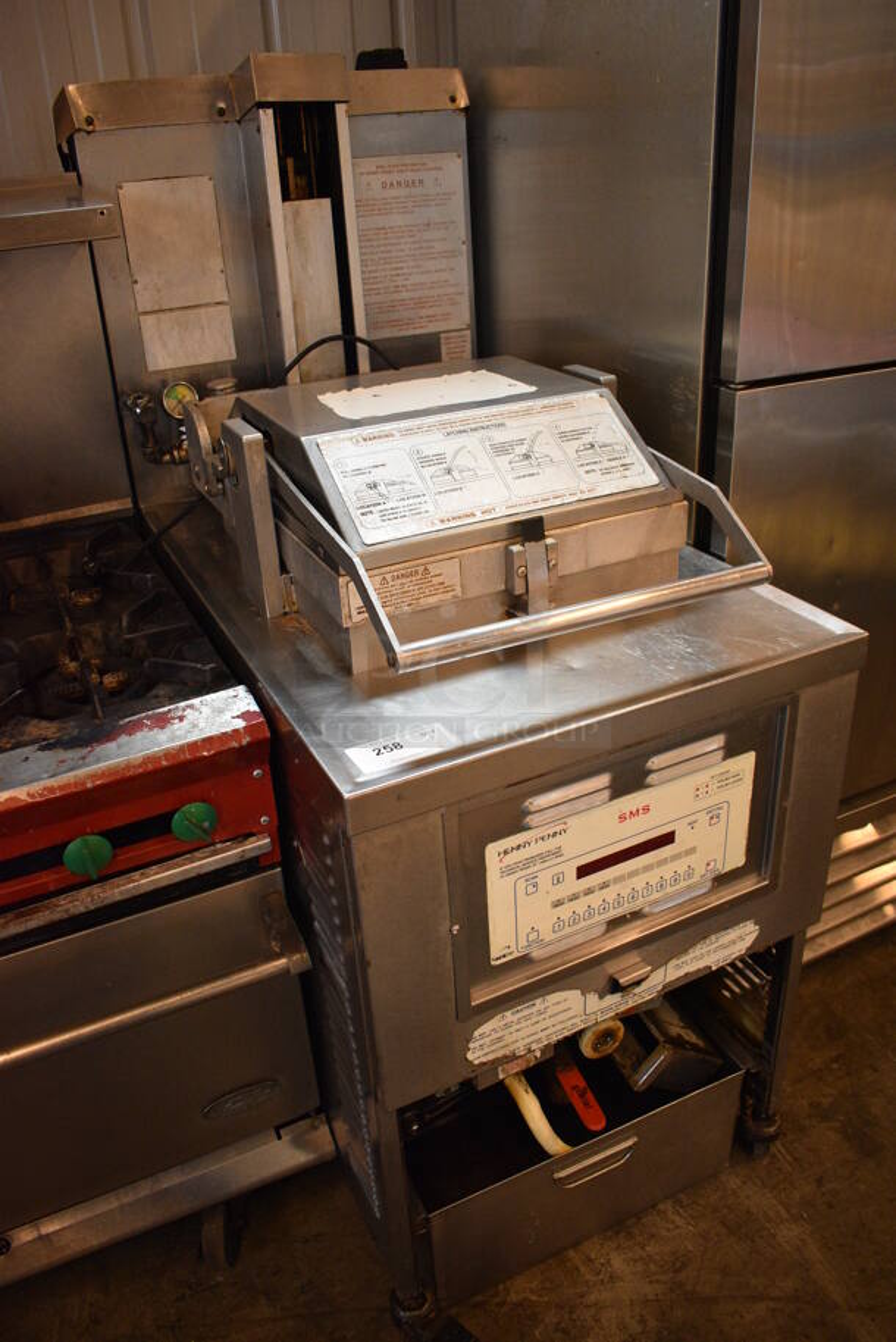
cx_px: 448
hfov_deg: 48.0
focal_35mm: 27
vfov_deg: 67.3
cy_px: 671
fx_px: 1006
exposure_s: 1/125
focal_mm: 18
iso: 1400
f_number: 3.5
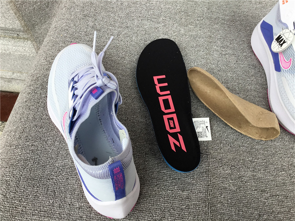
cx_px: 148
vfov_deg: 45.4
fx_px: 264
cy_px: 110
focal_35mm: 31
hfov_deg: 58.4
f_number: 2.4
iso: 40
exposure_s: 1/120
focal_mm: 3.3
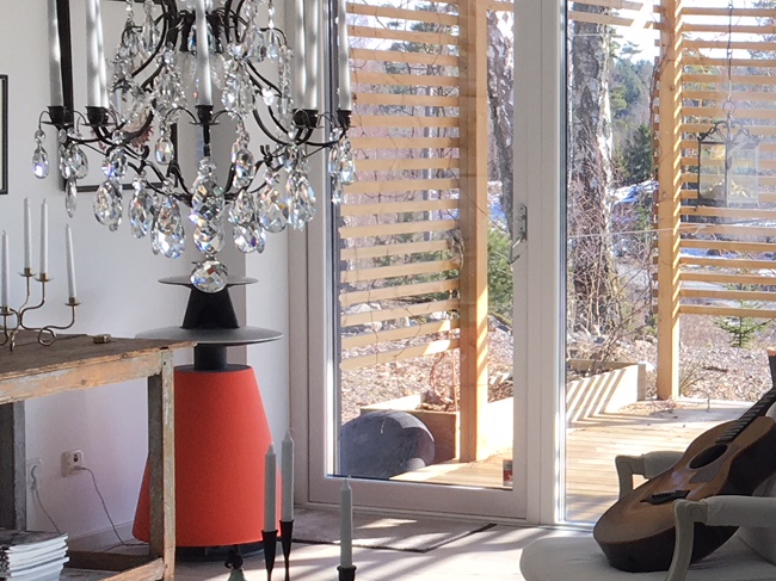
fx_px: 2017
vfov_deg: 16.4
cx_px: 1009
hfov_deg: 20.0
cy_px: 353
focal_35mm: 90
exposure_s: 1/201
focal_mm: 4.15
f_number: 2.2
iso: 25
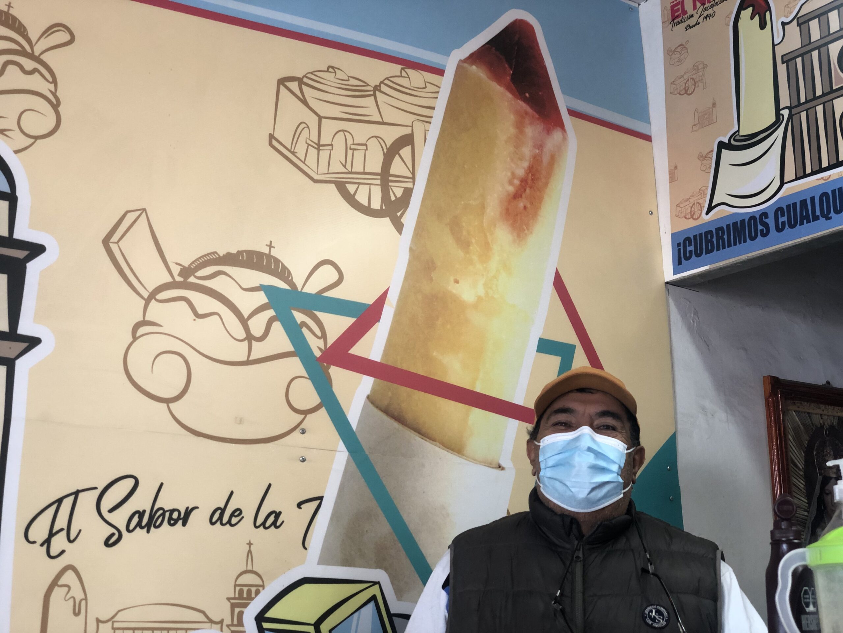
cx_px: 422
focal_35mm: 52
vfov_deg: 28.0
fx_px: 1266
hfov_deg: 36.8
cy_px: 316
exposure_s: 1/40
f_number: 2.4
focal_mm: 6
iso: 80
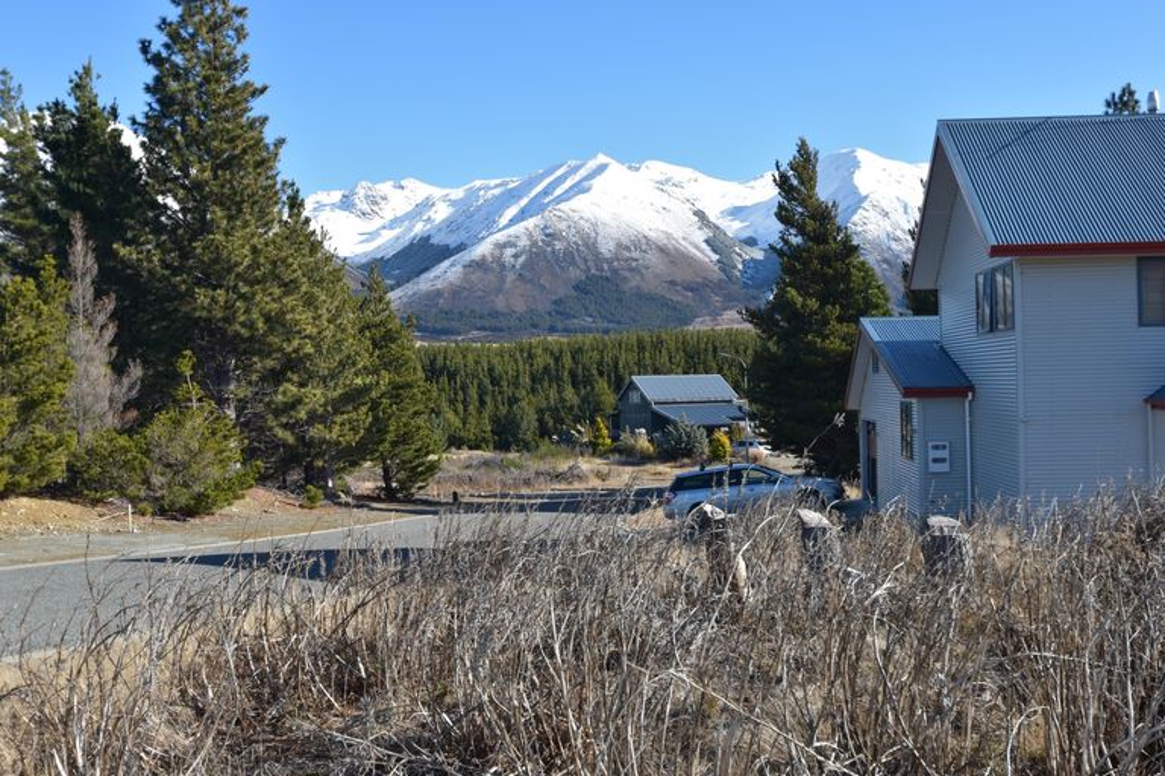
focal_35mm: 36
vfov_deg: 36.9
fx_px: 1165
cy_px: 388
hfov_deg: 53.1
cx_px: 582
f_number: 8
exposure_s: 1/200
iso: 100
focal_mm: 24
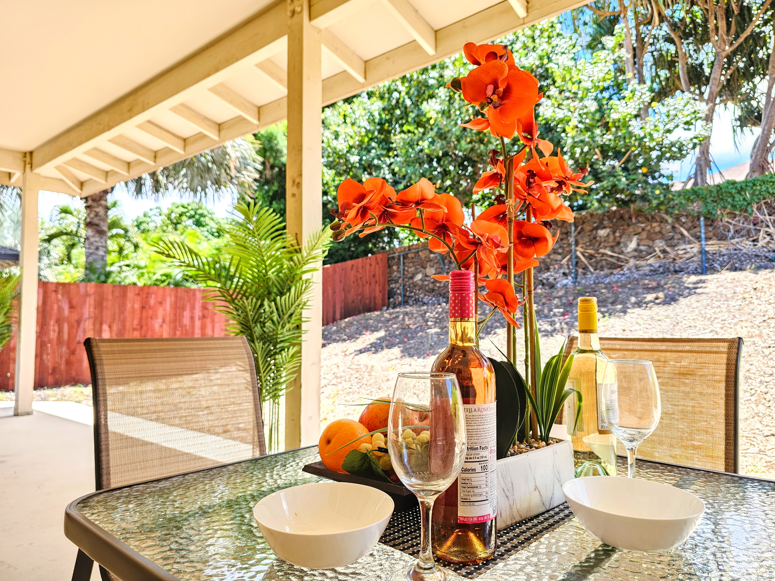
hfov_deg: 73.9
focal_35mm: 23
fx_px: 515
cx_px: 388
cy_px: 290
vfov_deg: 58.9
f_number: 1.7
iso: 50
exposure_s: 1/180
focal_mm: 6.3
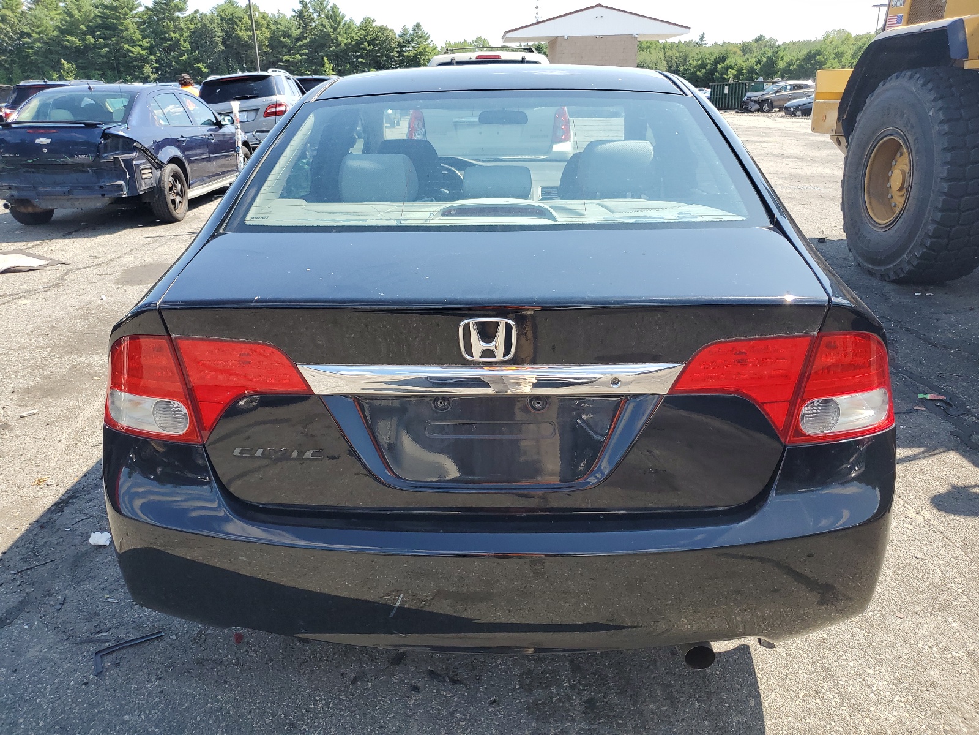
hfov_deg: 67.3
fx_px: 735
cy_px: 368
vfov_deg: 53.1
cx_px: 490
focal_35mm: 26
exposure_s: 1/1000
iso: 50
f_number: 1.5
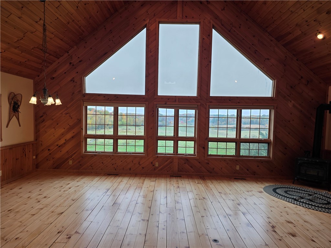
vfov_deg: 58.9
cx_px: 166
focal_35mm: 23
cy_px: 124
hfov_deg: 73.9
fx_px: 220
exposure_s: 1/120
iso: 40
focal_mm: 6.3
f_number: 1.7
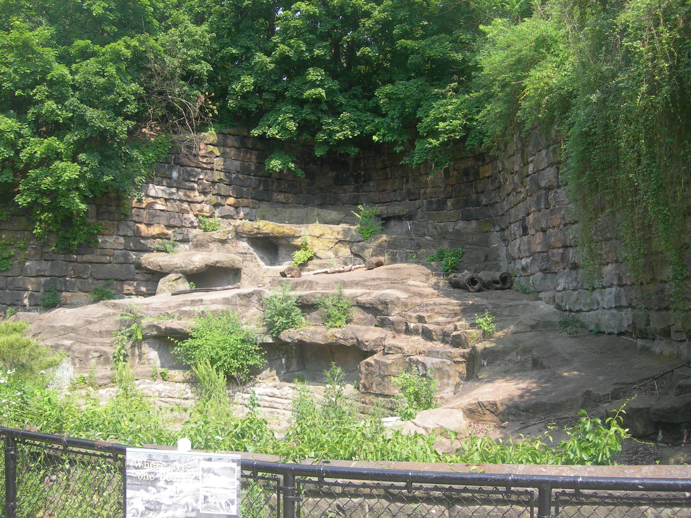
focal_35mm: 38
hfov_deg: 49.0
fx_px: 759
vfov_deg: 37.7
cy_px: 259
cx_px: 346
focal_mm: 7.8
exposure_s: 1/309
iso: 50
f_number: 2.8
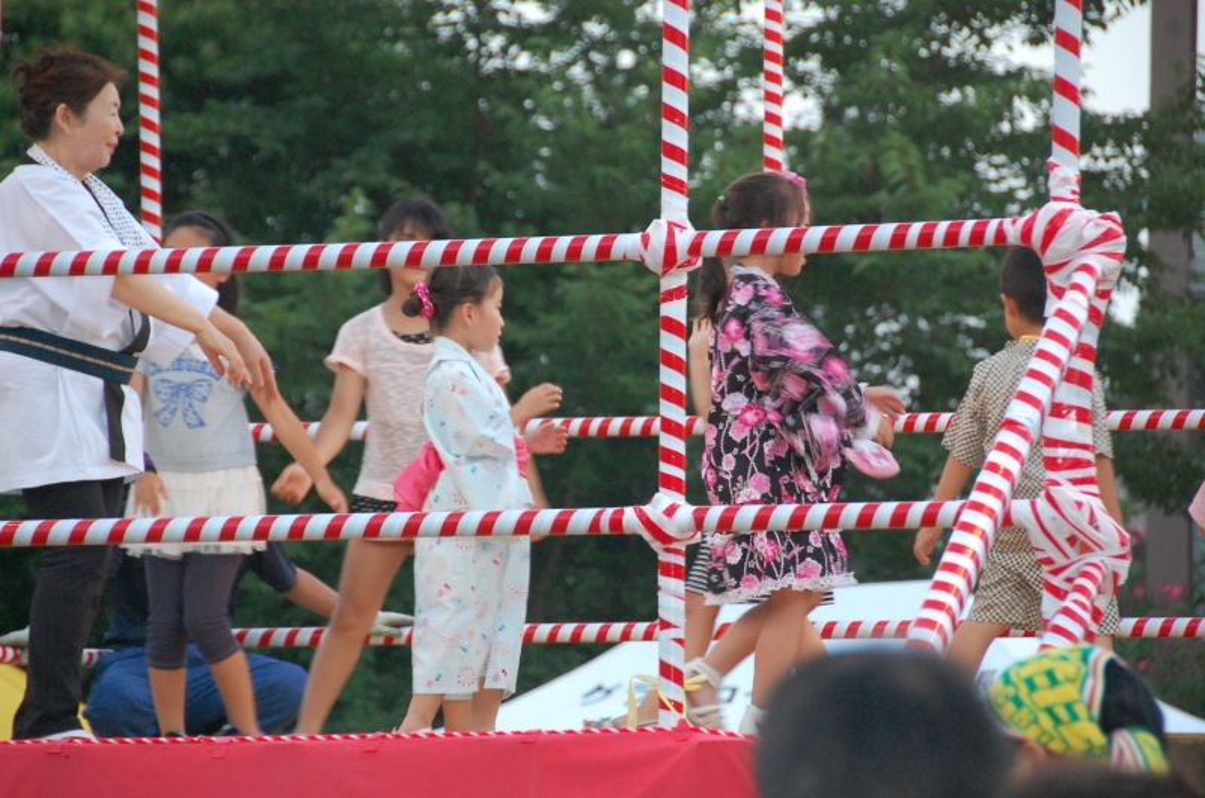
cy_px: 399
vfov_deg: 6.1
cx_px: 602
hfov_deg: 9.2
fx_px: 7516
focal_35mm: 225
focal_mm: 150
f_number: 5.6
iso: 1600
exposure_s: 1/60
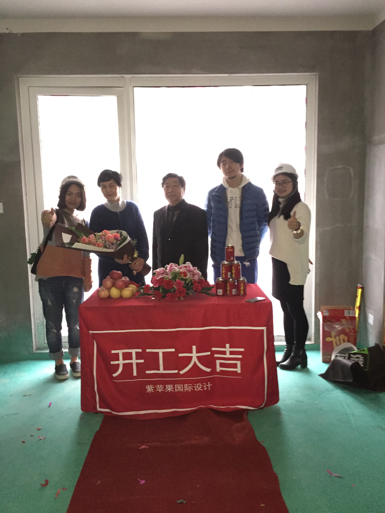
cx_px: 192
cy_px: 256
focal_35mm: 29
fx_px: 430
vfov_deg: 61.7
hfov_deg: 48.2
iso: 400
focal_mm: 4.15
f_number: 2.2
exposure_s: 1/17
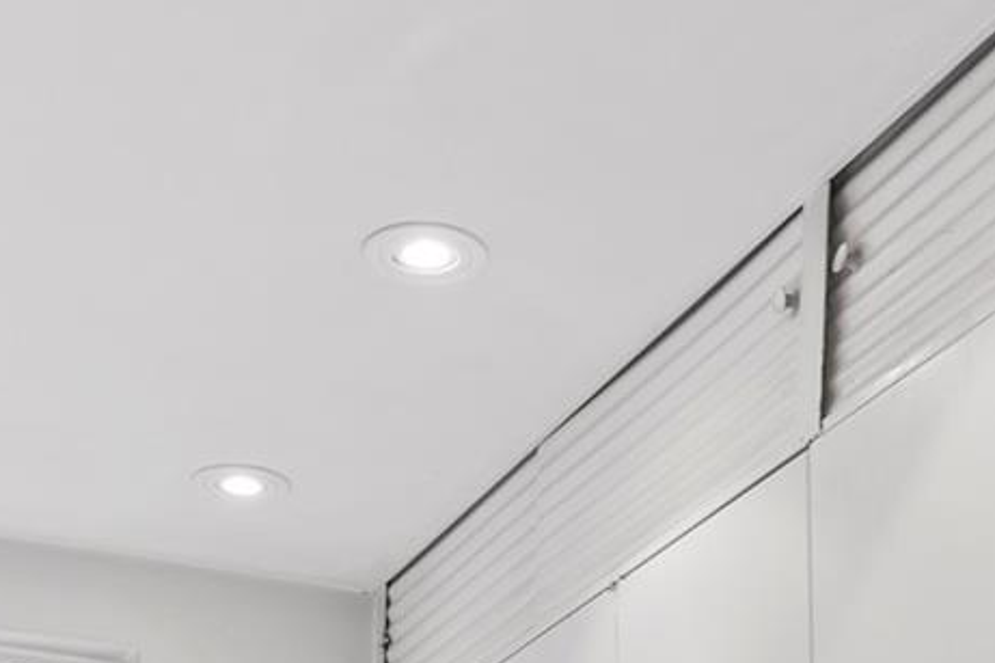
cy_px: 1284
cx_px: 665
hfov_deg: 25.2
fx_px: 2210
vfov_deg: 14.5
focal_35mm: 80
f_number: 8
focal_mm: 18
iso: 400
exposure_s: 1/1.67
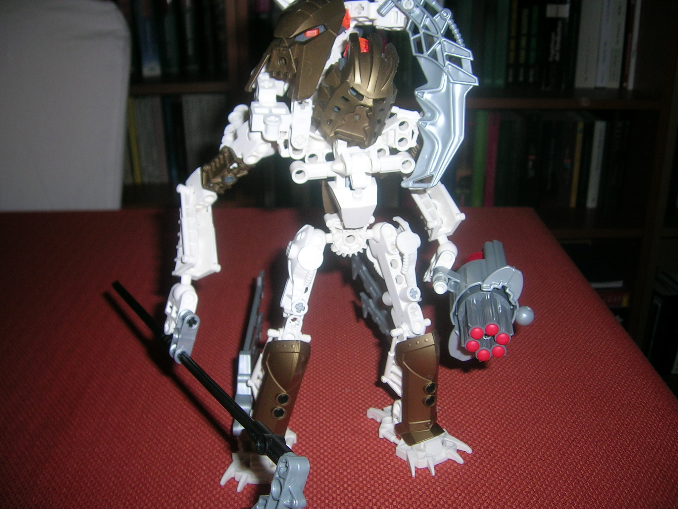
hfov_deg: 52.6
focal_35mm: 35
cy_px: 254
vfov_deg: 40.7
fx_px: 686
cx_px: 339
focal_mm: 5.4
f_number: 2.8
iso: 50
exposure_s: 1/60.1
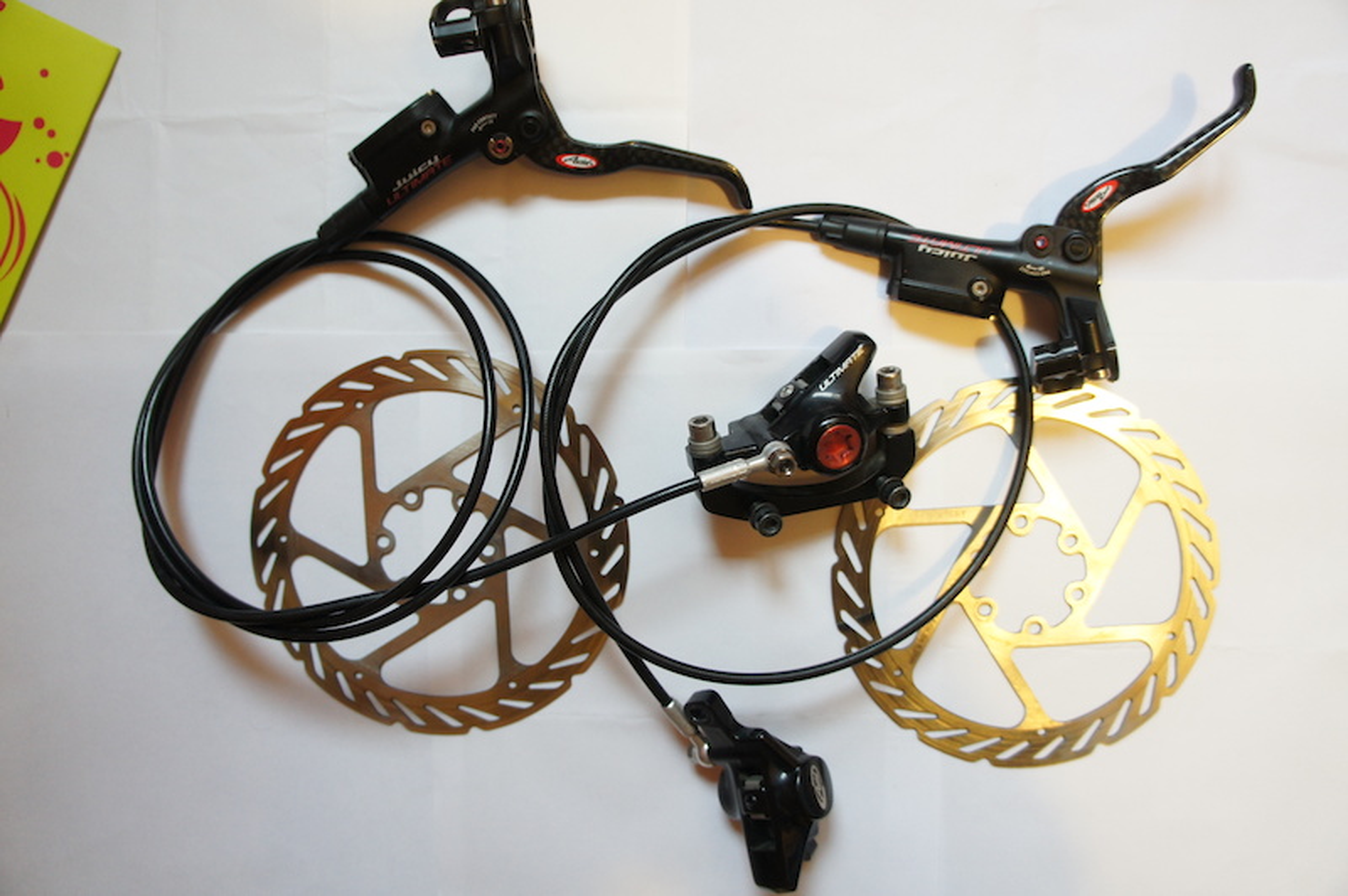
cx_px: 674
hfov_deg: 67.4
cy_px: 448
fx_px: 1010
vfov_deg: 47.9
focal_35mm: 27
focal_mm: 18
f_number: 3.5
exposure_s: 1/20
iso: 800
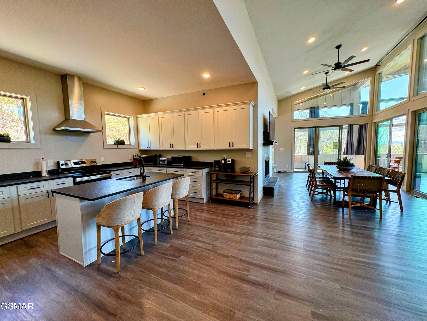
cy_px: 160
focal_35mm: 14
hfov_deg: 102.1
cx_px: 214
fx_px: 173
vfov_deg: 85.7
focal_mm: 2.22
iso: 160
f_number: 2.2
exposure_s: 1/120
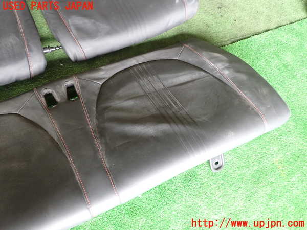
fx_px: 266
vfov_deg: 46.8
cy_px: 115
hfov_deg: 60.0
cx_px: 154
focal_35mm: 30
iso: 200
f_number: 2.3
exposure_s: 1/40
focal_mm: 5.4
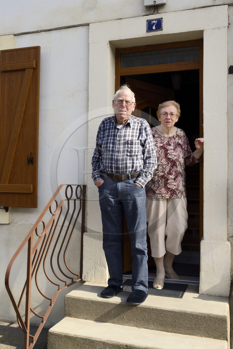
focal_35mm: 34
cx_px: 116
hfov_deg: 38.9
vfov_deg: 55.8
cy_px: 174
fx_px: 330
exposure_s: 1/250
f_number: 10
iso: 200
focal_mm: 34
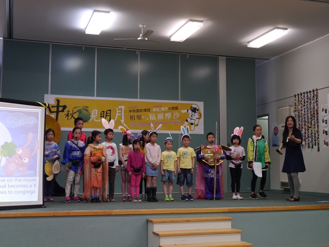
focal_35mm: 52
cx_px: 164
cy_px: 124
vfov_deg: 28.0
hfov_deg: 36.8
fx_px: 494
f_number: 5.1
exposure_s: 1/60
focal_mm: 26
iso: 1000
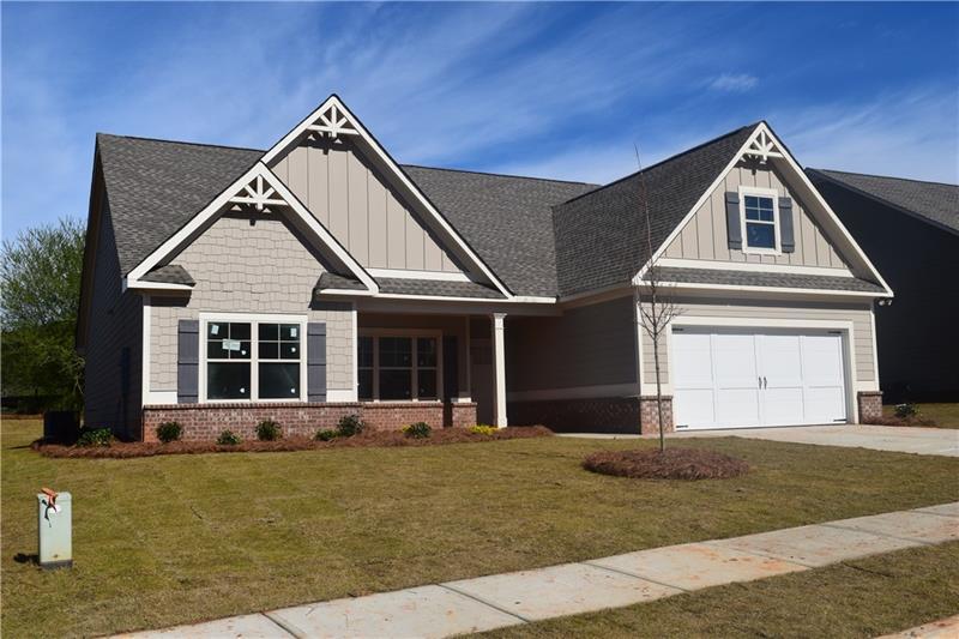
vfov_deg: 36.9
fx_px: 959
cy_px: 320
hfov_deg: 53.1
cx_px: 480
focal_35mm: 36
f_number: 11
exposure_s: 1/640
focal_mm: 24
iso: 200
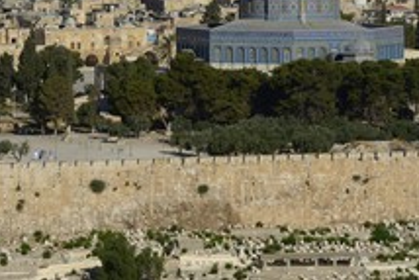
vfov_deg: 5.4
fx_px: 2970
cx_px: 190
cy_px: 10
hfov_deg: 8.1
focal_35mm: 255
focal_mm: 130
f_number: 14
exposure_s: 1/320
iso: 200
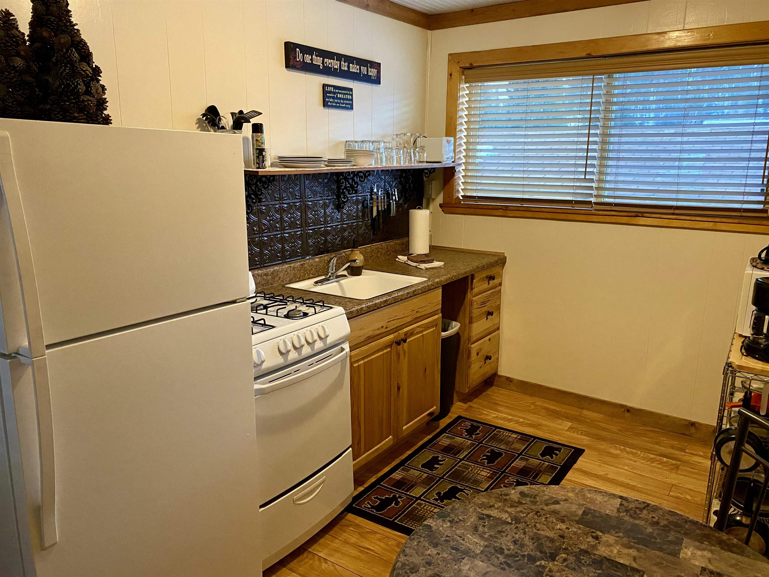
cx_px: 384
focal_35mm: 26
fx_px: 578
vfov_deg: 53.1
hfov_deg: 67.3
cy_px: 288
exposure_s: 1/30
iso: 640
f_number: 1.8
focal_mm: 4.25
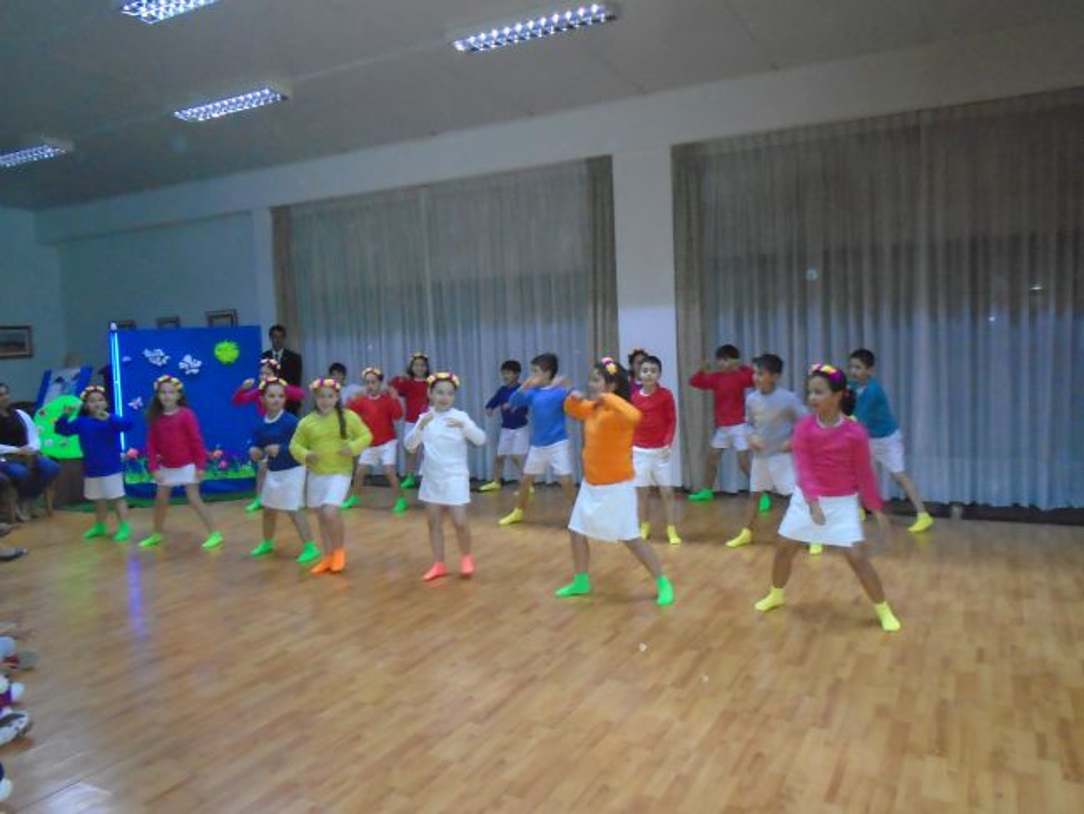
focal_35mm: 26
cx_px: 542
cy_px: 407
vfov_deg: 53.1
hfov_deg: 67.3
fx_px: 814
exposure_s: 1/50
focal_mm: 4.6
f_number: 3.2
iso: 800
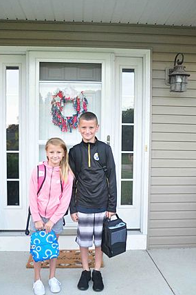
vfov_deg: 51.8
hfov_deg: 35.9
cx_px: 92
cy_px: 162
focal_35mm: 37
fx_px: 302
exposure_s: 1/200
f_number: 5.6
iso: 1250
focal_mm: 22
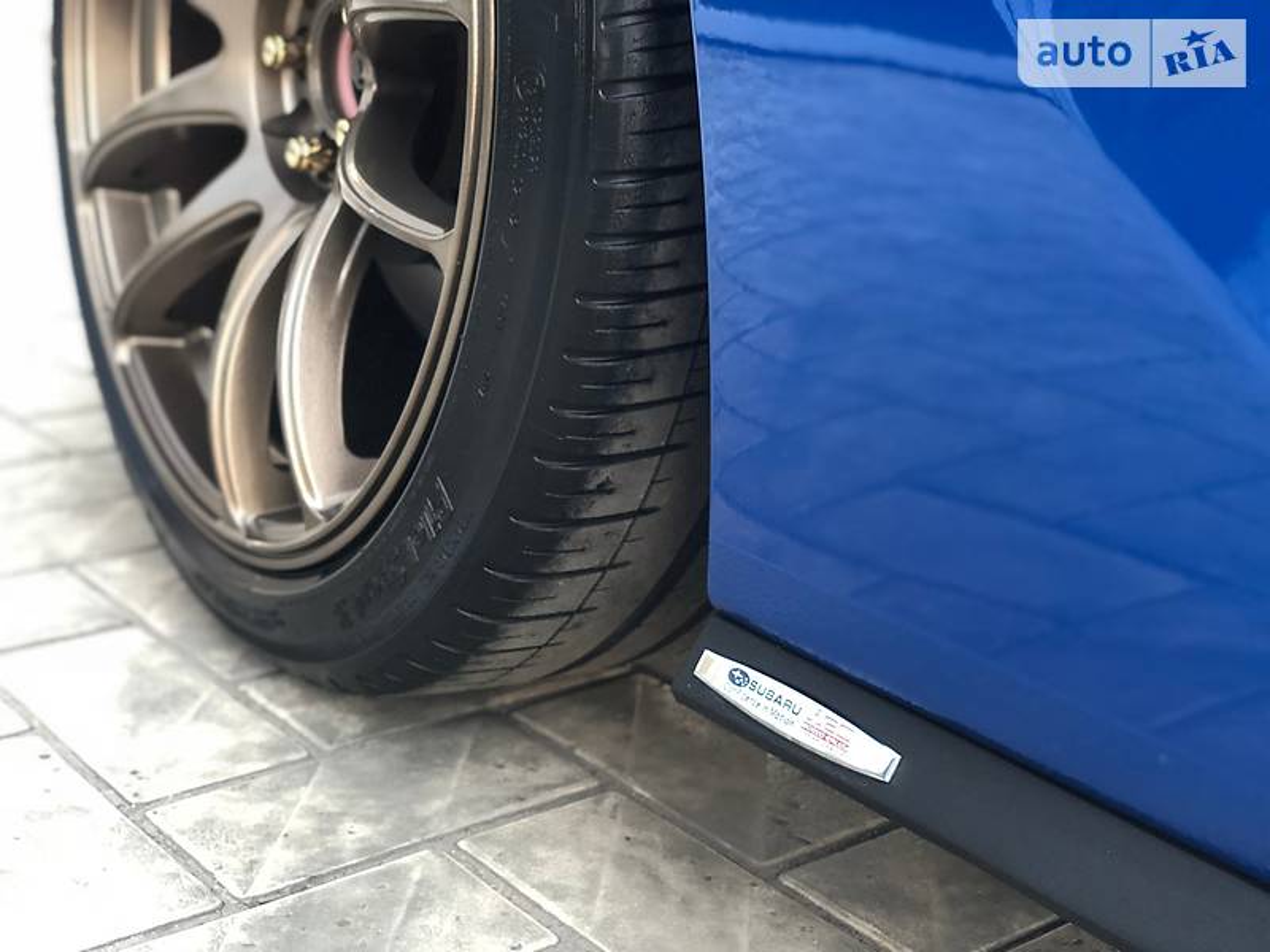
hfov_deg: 36.8
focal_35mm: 52
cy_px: 476
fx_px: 1908
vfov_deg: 28.0
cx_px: 635
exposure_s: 1/25
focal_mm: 6
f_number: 2.4
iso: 160
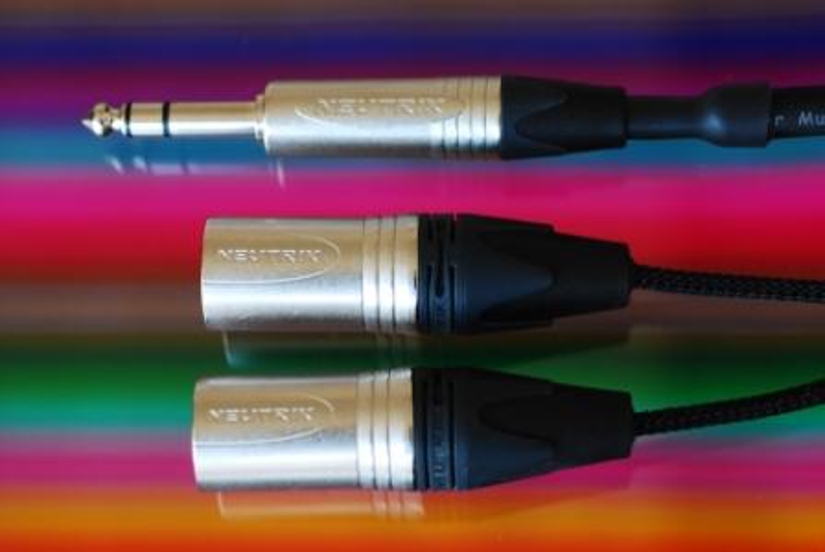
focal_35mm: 90
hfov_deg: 22.6
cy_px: 276
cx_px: 412
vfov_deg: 15.2
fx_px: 2065
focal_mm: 60
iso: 100
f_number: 5.6
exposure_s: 1/8
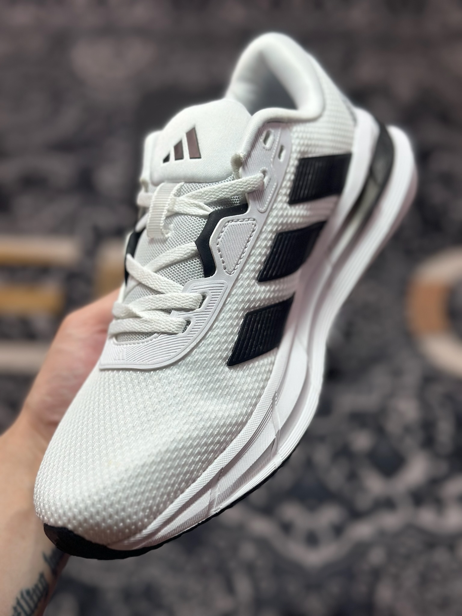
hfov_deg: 30.3
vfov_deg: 39.7
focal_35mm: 48
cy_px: 308
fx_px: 854
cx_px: 231
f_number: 1.78
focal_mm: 6.86
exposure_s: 1/911
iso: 80
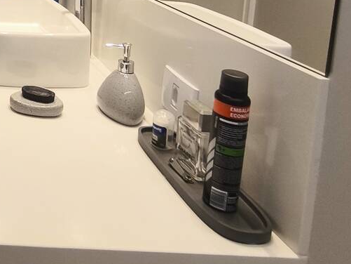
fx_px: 467
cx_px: -67
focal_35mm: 46
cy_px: -55
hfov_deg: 33.7
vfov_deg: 27.6
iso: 80
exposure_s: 1/60
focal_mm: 1.65
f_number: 2.2
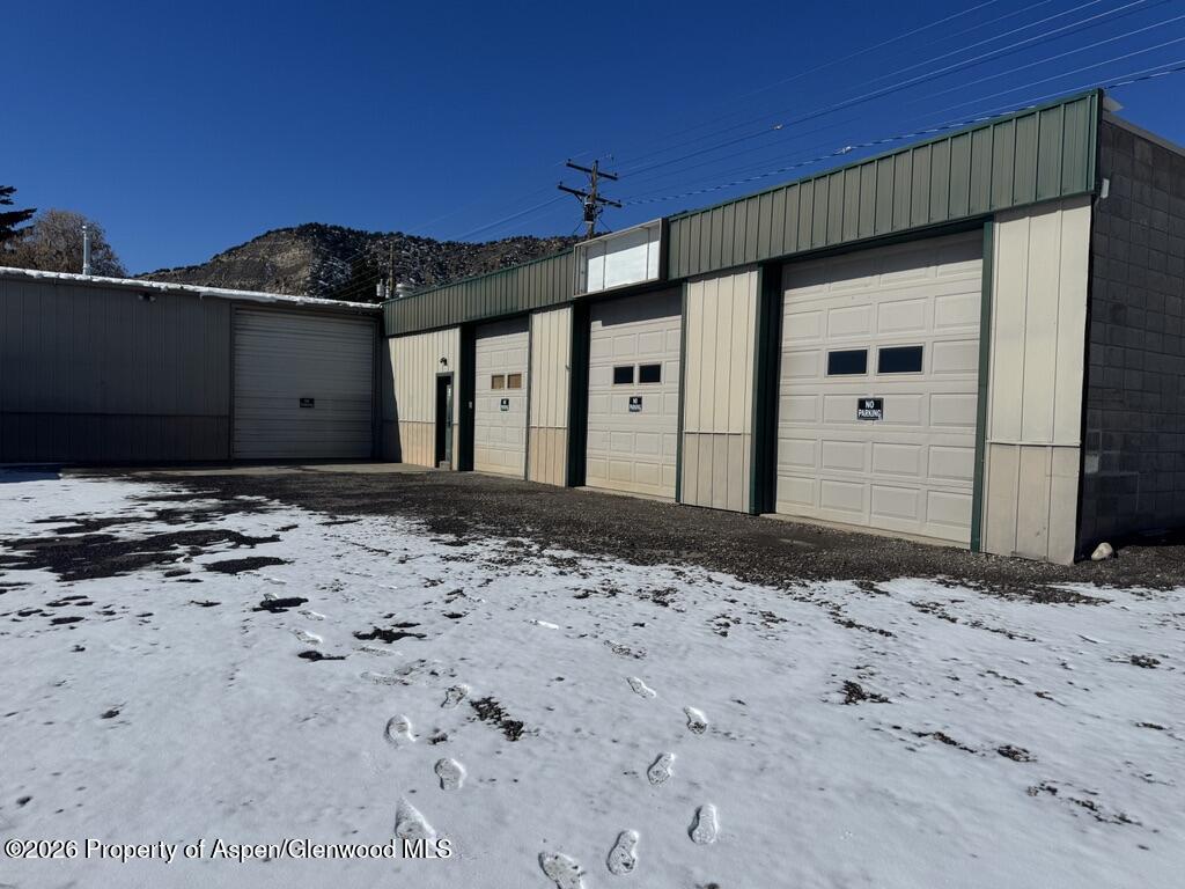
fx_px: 822
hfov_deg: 71.6
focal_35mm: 24
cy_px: 444
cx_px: 592
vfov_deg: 56.8
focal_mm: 6.76
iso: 50
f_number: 1.78
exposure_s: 1/12346
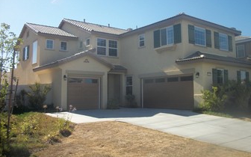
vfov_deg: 36.2
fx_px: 239
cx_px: 128
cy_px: 64
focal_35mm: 35
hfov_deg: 55.3
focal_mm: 5.7
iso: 80
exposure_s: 1/160
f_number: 8.8
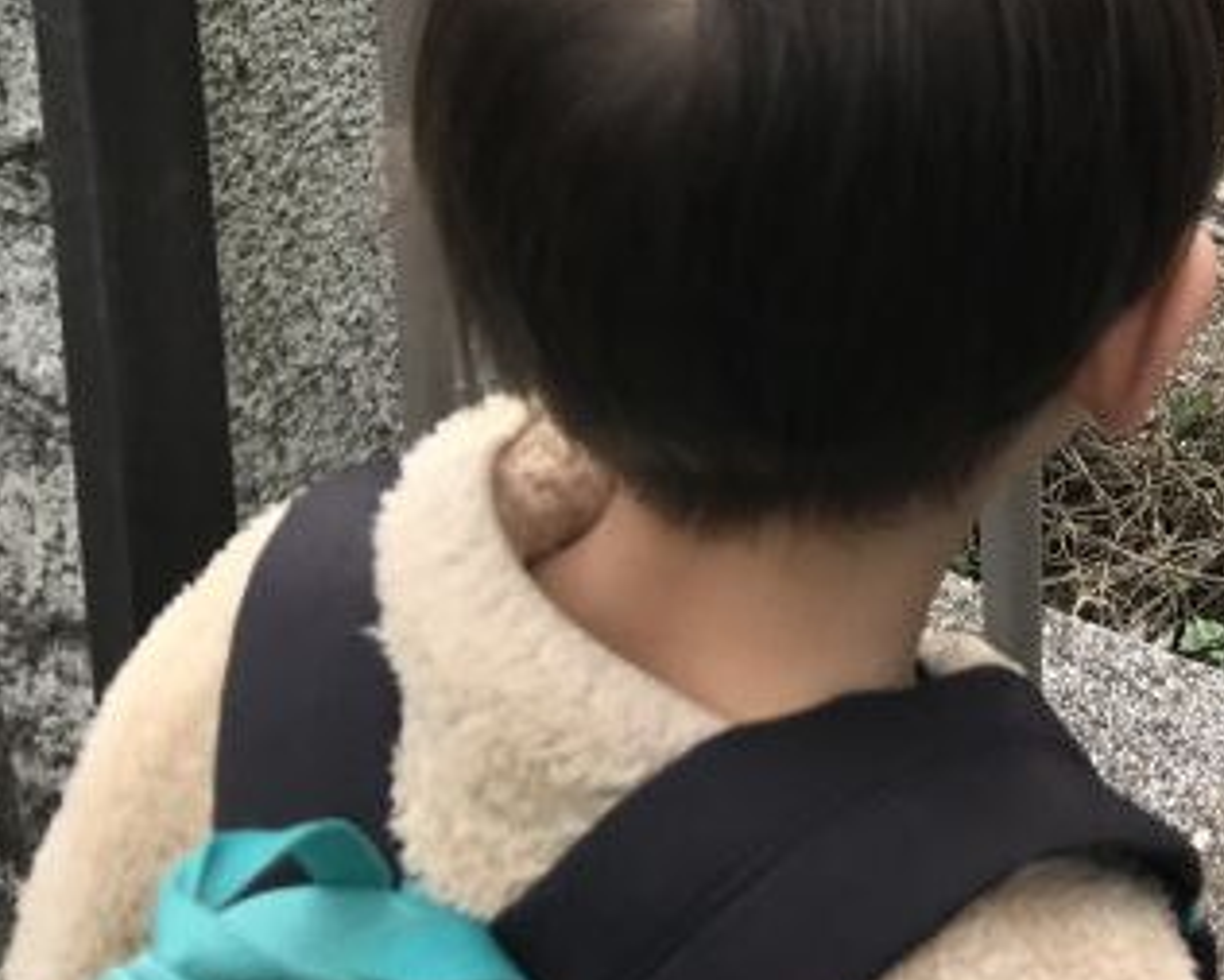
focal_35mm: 92
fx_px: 3334
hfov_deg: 19.4
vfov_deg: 14.7
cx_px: 1520
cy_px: -750
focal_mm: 3.99
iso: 20
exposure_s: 1/535
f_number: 1.8
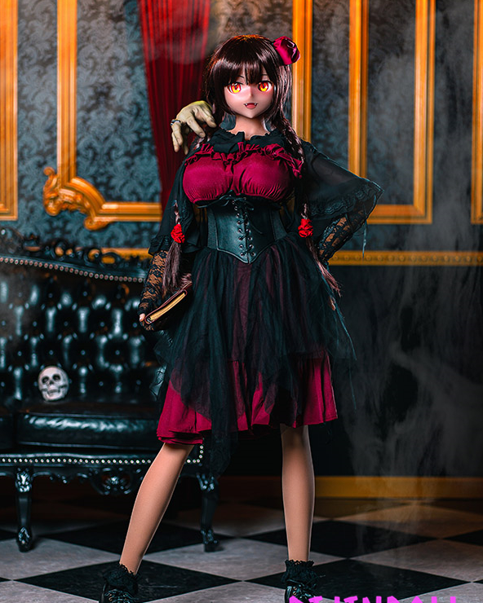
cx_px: 244
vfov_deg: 19.8
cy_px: 325
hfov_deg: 15.9
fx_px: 1733
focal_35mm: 97
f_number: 1.8
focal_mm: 85
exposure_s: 1/100
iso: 100
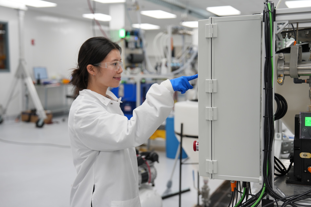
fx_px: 406
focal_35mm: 47
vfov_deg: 28.6
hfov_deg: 41.9
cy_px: 104
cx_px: 156
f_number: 2.8
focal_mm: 47
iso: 125
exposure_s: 1/50
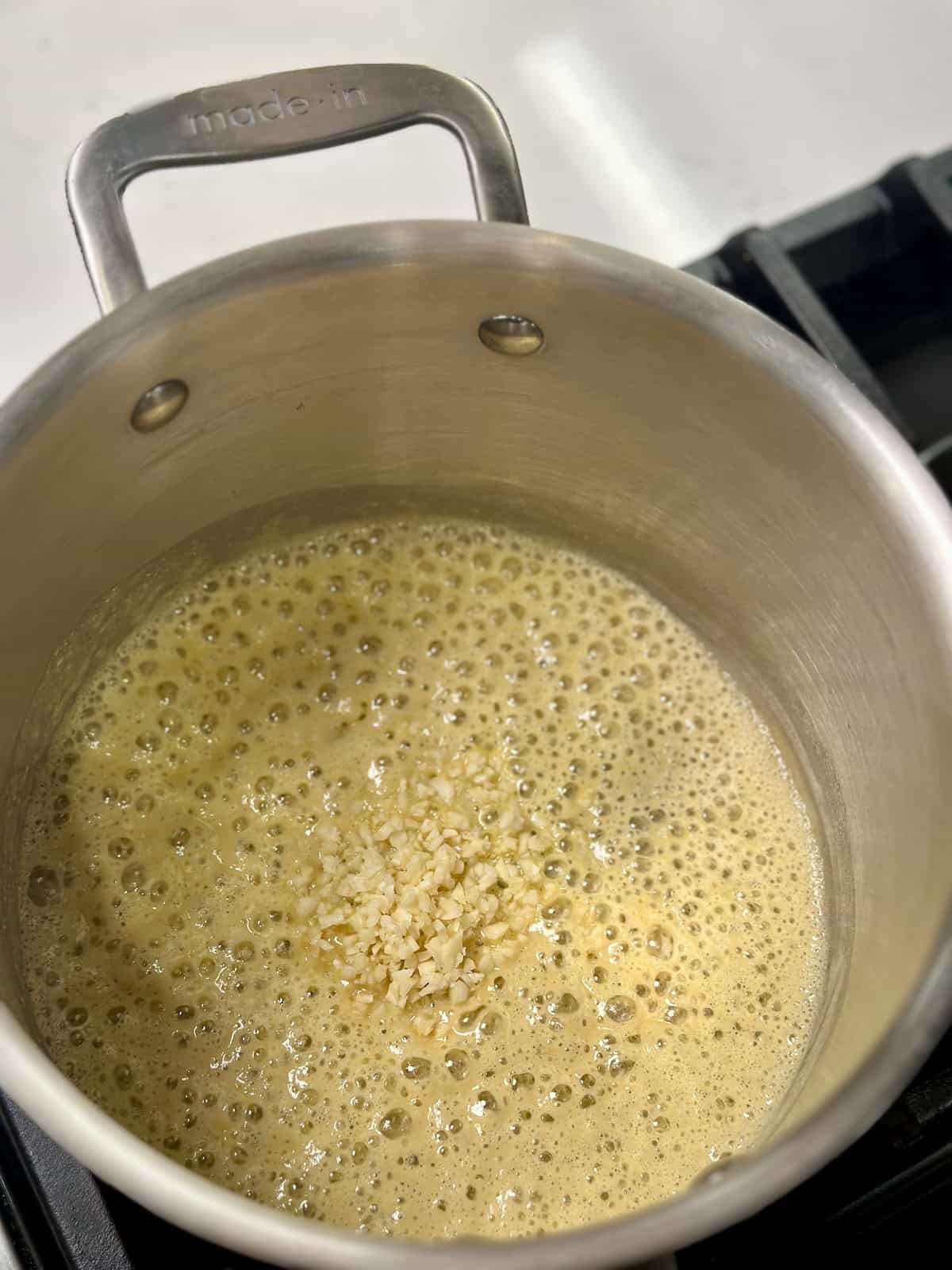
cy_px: 635
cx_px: 476
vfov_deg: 39.7
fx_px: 1760
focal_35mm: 48
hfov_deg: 30.3
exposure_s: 1/120
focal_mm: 6.9
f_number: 1.8
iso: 100
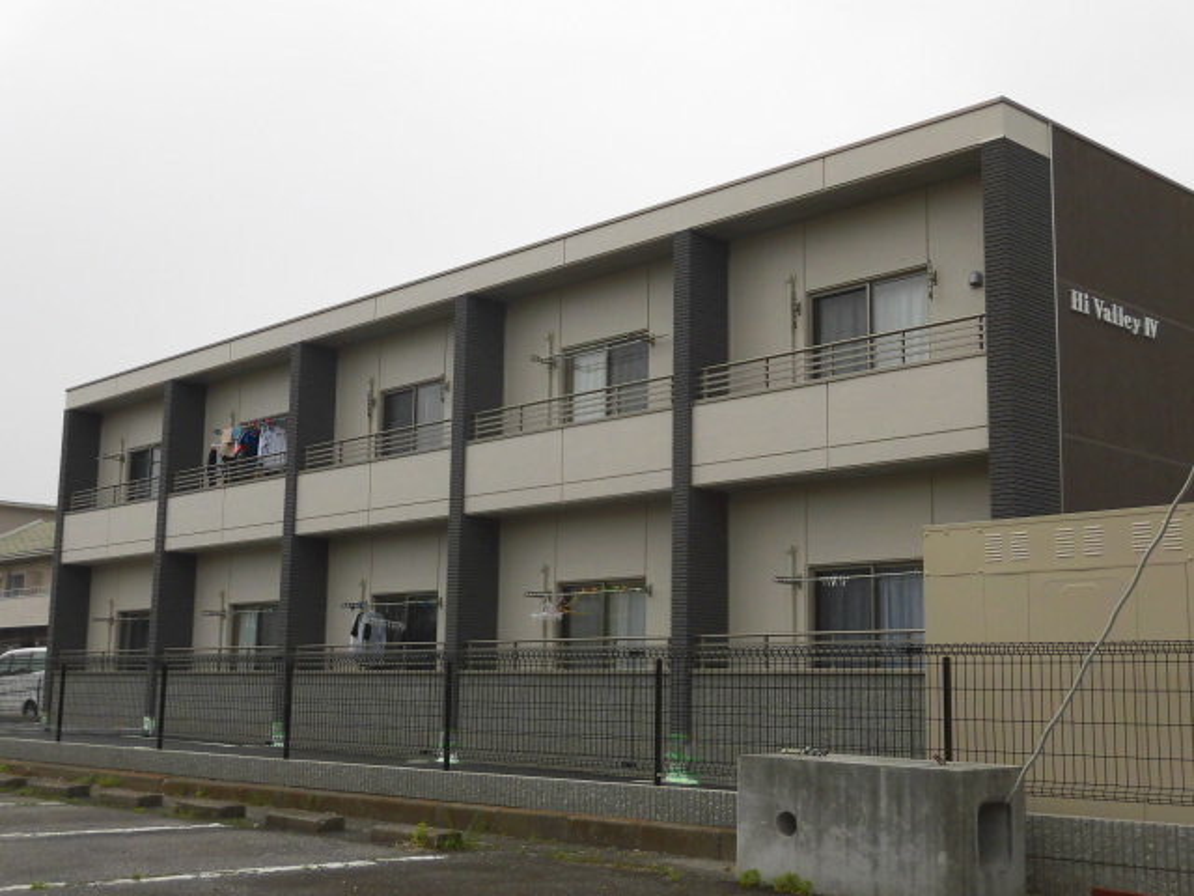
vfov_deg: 33.6
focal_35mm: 43
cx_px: 597
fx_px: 1483
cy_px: 448
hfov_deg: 43.9
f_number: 3.8
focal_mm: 7.72
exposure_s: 1/250
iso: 100
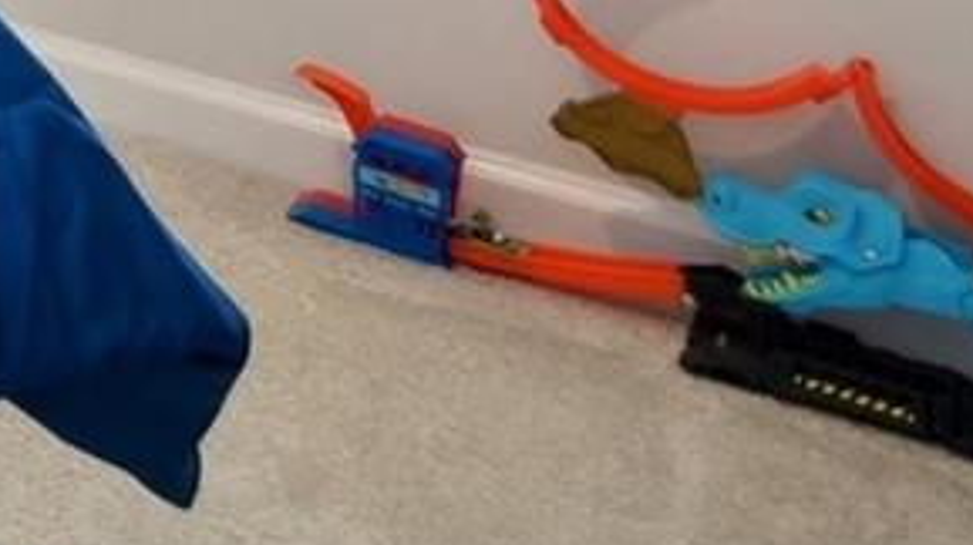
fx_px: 2243
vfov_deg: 10.7
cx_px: -1327
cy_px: -960
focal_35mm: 87
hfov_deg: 15.1
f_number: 8
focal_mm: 15
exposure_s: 1/60
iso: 400
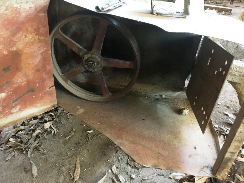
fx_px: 204
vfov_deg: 48.2
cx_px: 122
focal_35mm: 29
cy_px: 92
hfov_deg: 61.7
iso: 160
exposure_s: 1/30
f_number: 2.2
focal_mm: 4.15
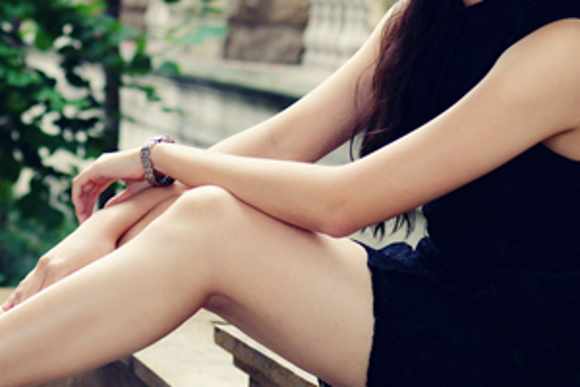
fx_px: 1692
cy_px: -24
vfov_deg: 12.8
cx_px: 106
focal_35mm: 105
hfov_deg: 19.2
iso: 400
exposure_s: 1/160
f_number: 2.8
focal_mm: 35
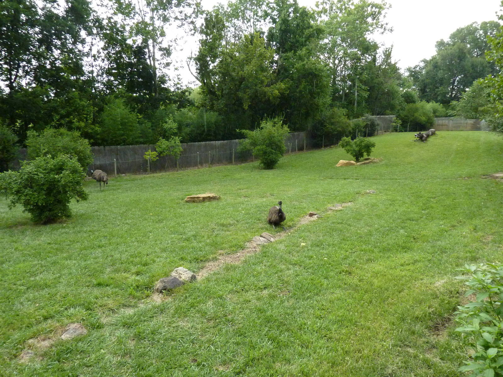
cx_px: 252
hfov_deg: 69.4
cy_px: 188
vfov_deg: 54.9
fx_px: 363
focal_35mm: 25
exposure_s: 1/200
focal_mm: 4.1
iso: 400
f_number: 3.3
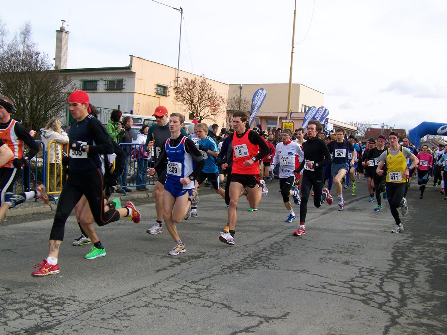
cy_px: 168
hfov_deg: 49.0
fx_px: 491
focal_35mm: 38
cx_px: 224
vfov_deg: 37.7
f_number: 4
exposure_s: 1/320
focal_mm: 6.3
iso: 64
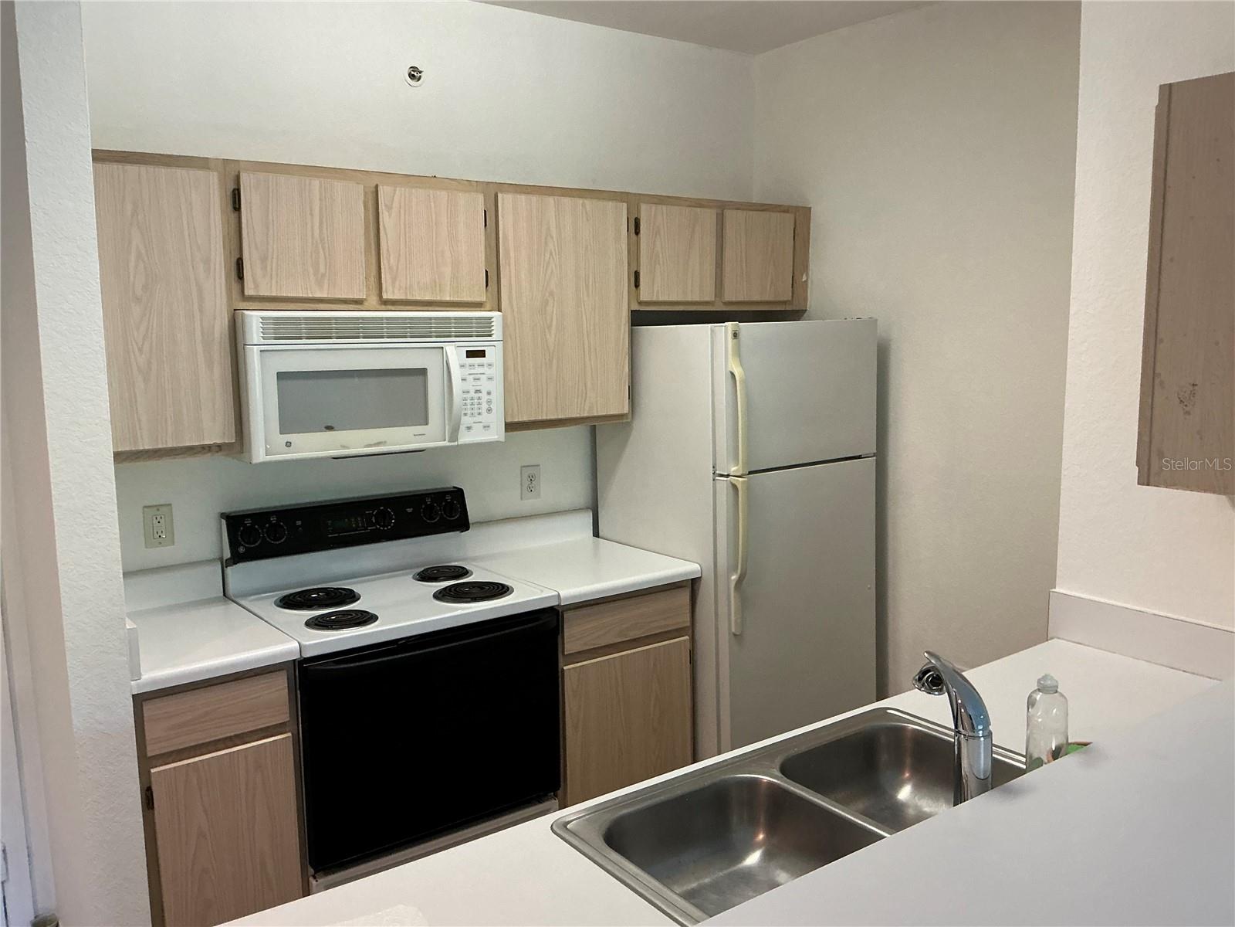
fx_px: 999
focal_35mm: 28
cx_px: 618
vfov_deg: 49.7
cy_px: 464
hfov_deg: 63.4
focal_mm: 3
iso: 160
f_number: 1.8
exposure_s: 1/60
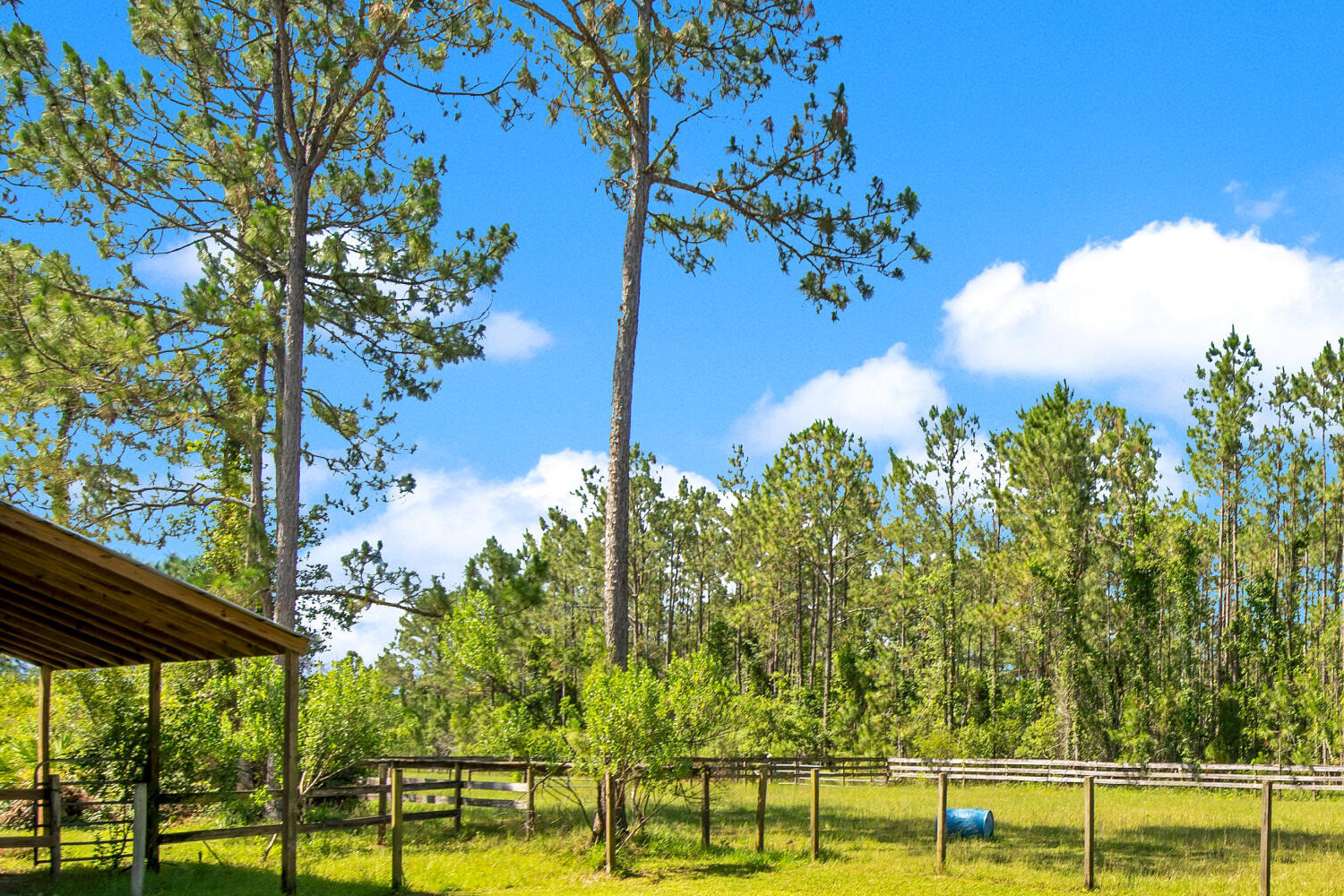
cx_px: 1171
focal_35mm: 32
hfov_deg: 52.7
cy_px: 728
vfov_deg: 39.4
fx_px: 1195
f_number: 9
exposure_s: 1/125
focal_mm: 16
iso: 100
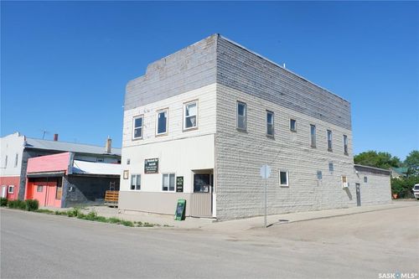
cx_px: 210
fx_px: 302
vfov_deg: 49.5
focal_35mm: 26
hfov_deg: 69.4
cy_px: 140
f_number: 9
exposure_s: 1/400
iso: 200
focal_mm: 17.5
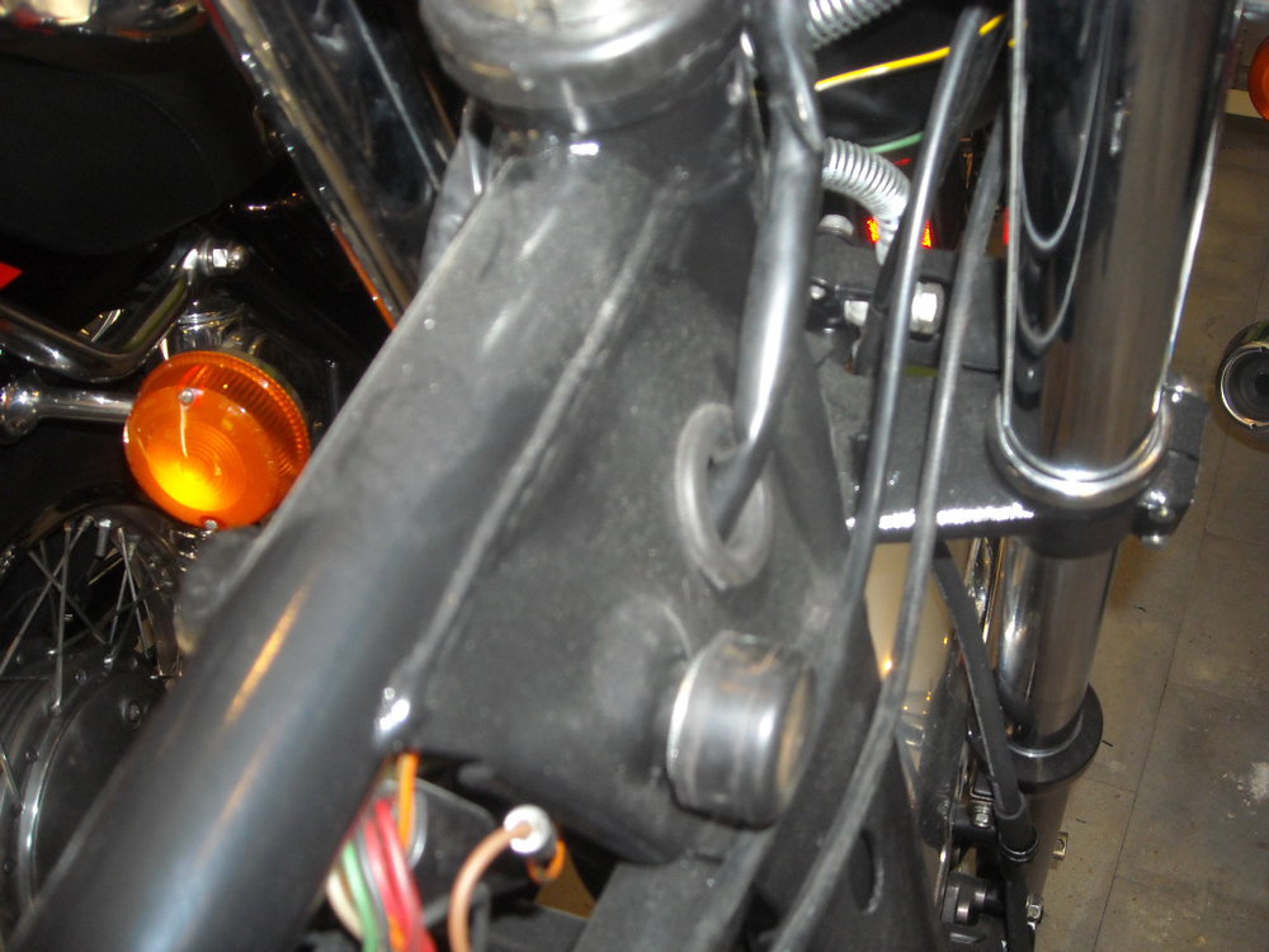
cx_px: 634
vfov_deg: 40.7
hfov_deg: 52.6
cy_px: 476
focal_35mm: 35
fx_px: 1283
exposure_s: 1/60
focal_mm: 5.7
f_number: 2.8
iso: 200
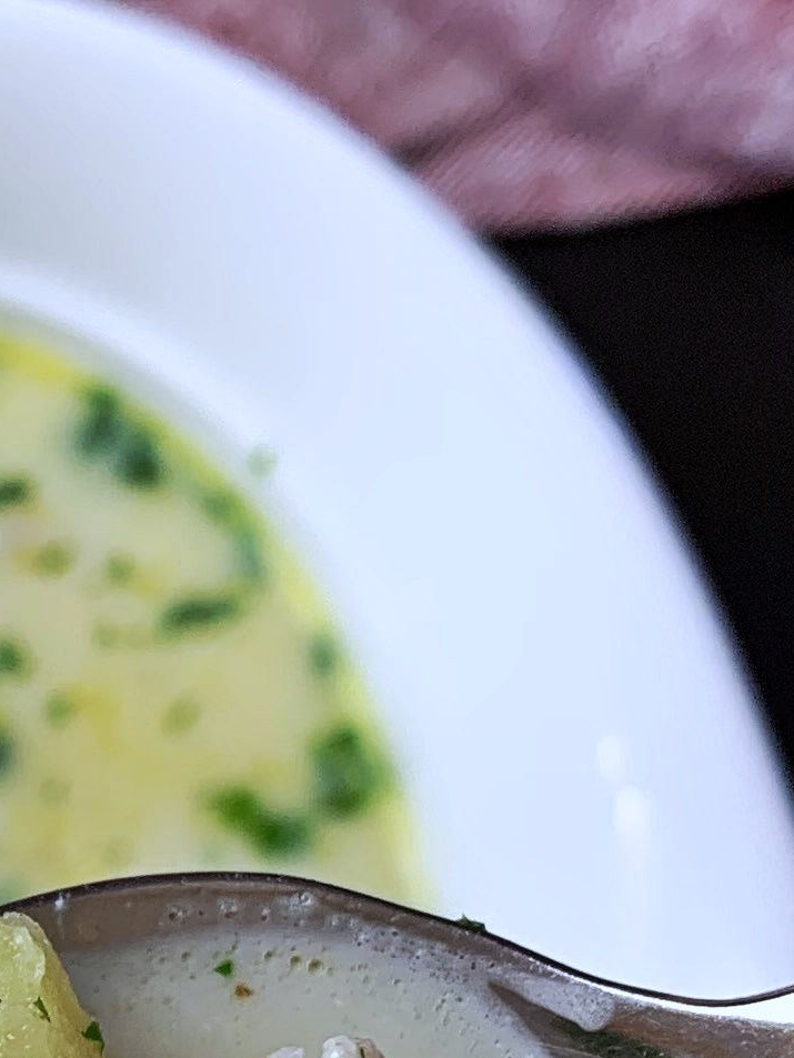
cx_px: -361
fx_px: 3363
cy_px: 1084
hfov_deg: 12.8
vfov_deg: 17.4
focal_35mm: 110
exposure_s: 1/100
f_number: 1.8
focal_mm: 4.25
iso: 32
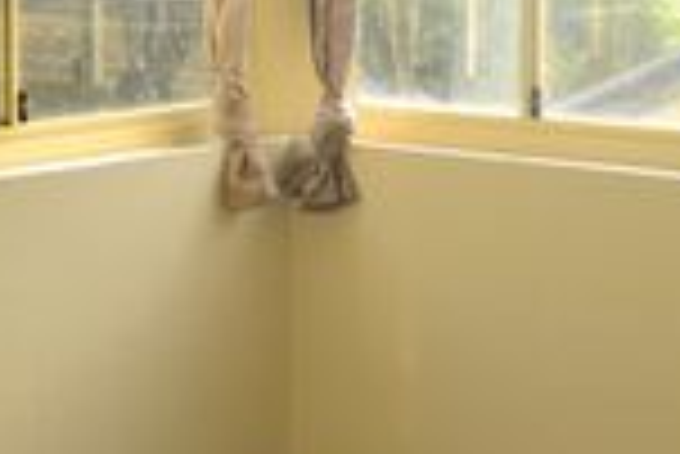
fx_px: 1588
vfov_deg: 16.1
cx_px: 365
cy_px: 47
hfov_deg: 24.2
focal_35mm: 84
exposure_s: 1/100
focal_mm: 18
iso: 100
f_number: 6.3
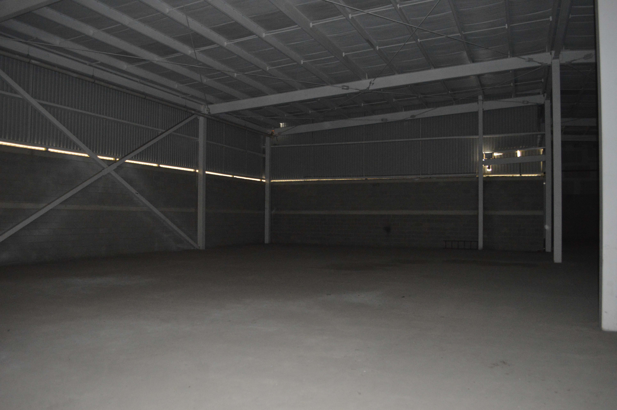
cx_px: 308
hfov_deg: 67.4
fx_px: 462
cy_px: 205
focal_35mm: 27
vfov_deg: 47.8
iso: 3200
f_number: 3.5
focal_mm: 18
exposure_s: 1/60
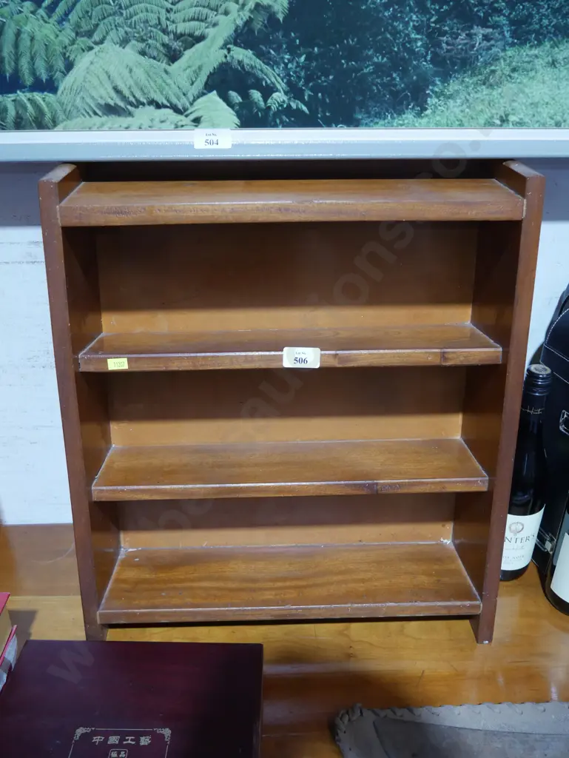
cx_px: 284
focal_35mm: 28
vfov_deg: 63.4
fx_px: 613
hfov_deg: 49.8
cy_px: 379
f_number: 3.5
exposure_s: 1/60
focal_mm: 14
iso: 640
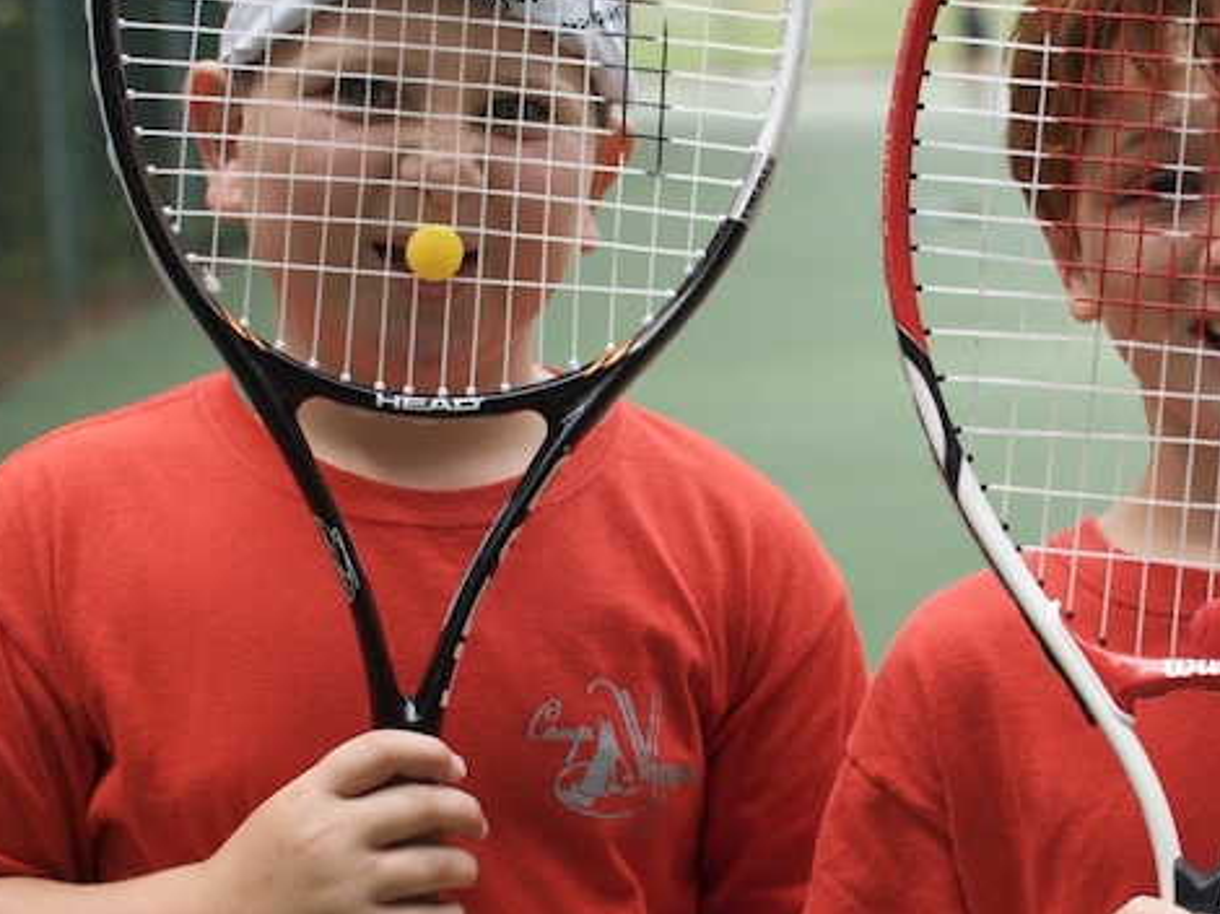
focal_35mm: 86
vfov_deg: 17.2
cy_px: 488
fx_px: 3023
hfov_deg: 22.6
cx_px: 896
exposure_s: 1/1600
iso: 400
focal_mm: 35
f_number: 2.8
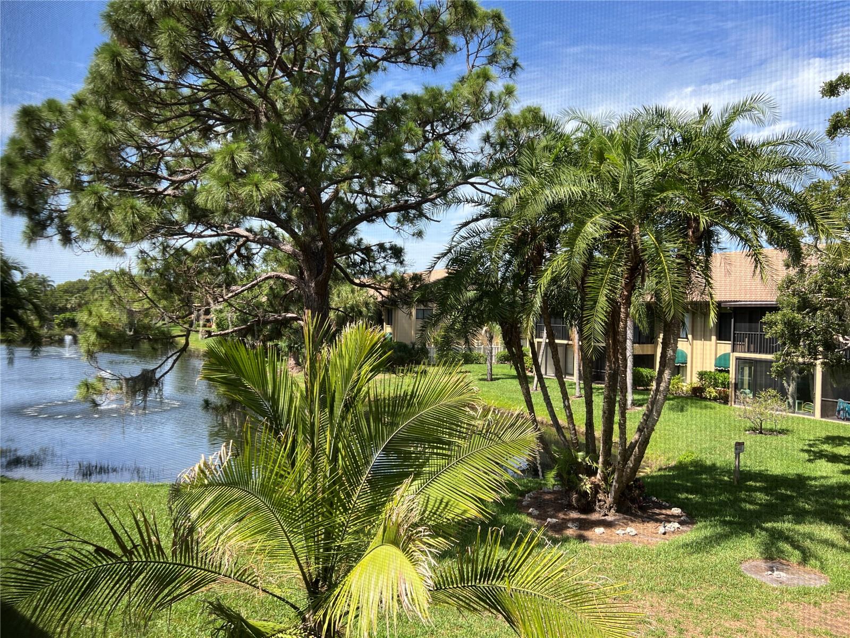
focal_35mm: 26
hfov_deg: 67.3
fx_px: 638
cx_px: 425
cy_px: 319
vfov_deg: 53.1
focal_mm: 5.7
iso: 50
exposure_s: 1/909
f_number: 1.5
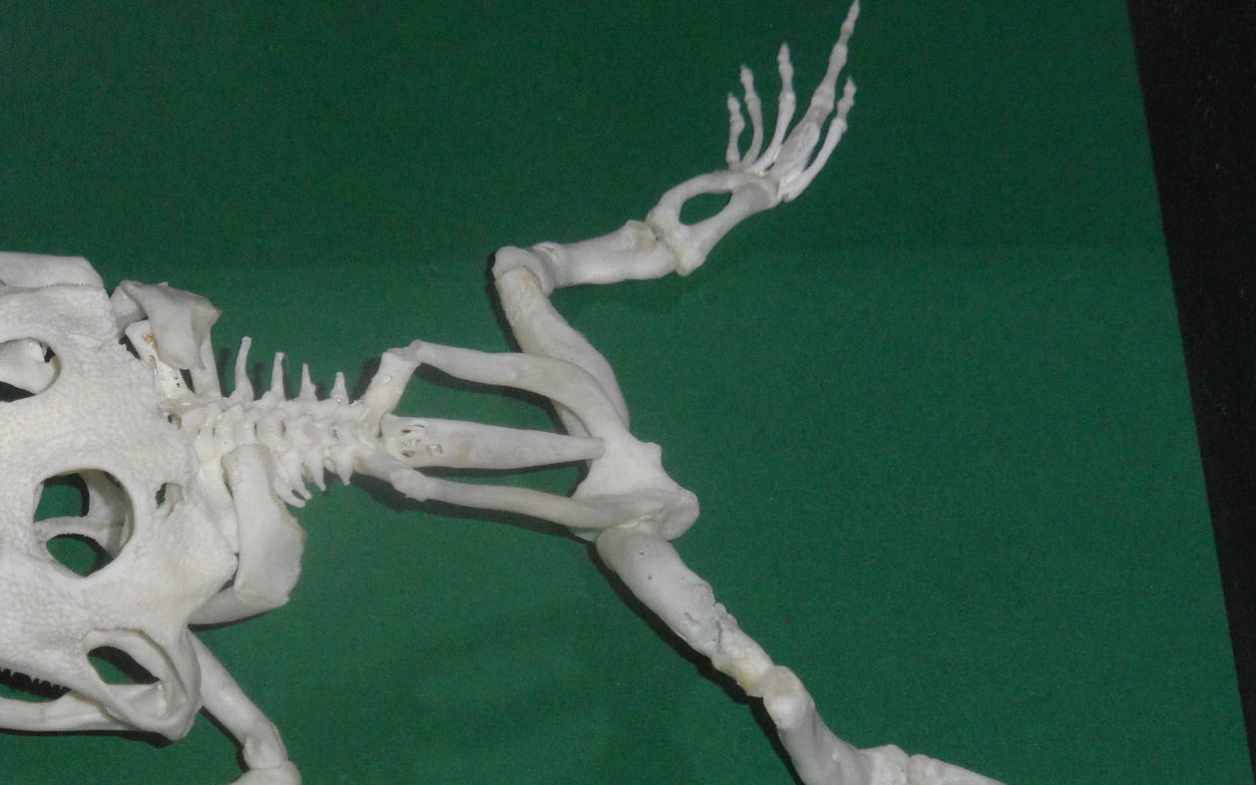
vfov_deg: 6.5
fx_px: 6915
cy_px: 527
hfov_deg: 10.4
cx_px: 511
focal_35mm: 202
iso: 200
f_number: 4.4
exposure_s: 1/60
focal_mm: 24.6
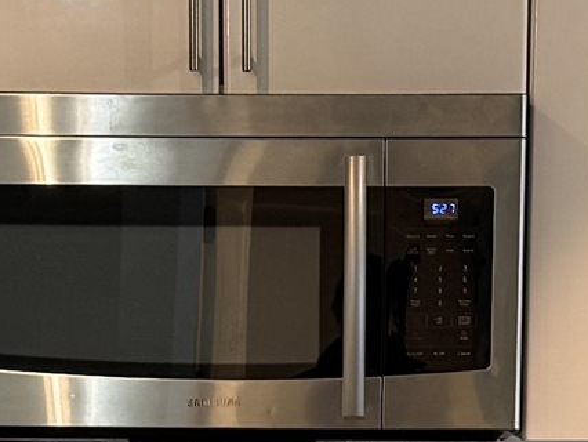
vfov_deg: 8.1
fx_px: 2940
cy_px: 960
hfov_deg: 11.4
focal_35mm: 173
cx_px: 286
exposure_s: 1/60
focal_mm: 6.76
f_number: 1.78
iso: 160
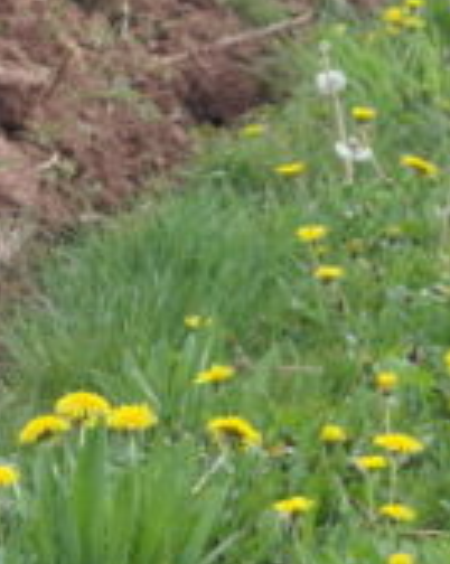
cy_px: -99
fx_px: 7355
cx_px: -191
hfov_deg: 3.5
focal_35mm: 441
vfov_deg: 4.4
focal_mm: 50
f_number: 5.6
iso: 200
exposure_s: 1/160
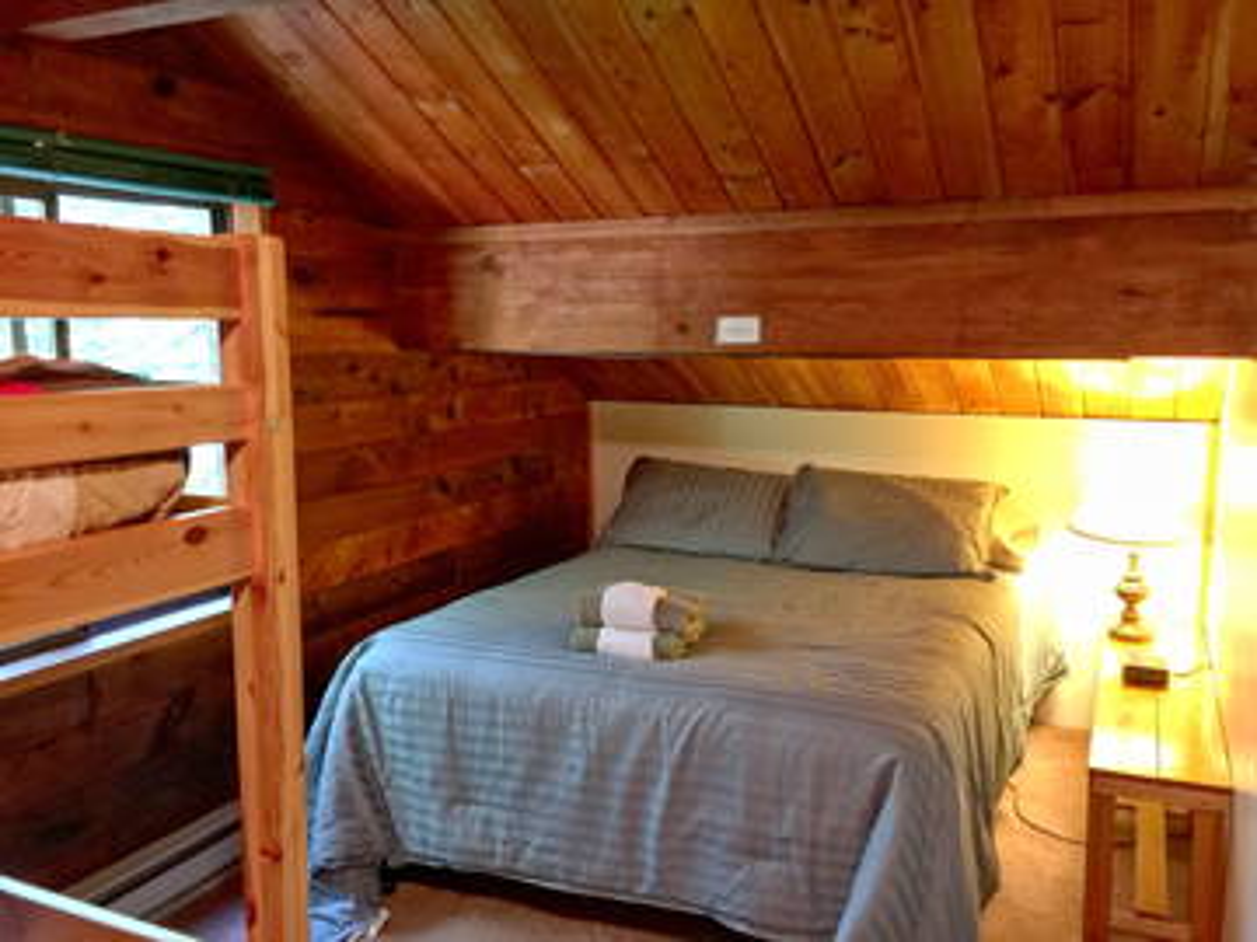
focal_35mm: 29
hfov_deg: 61.7
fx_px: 1053
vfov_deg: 48.2
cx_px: 628
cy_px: 471
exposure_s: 1/4
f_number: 2.2
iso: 64
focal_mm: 4.15
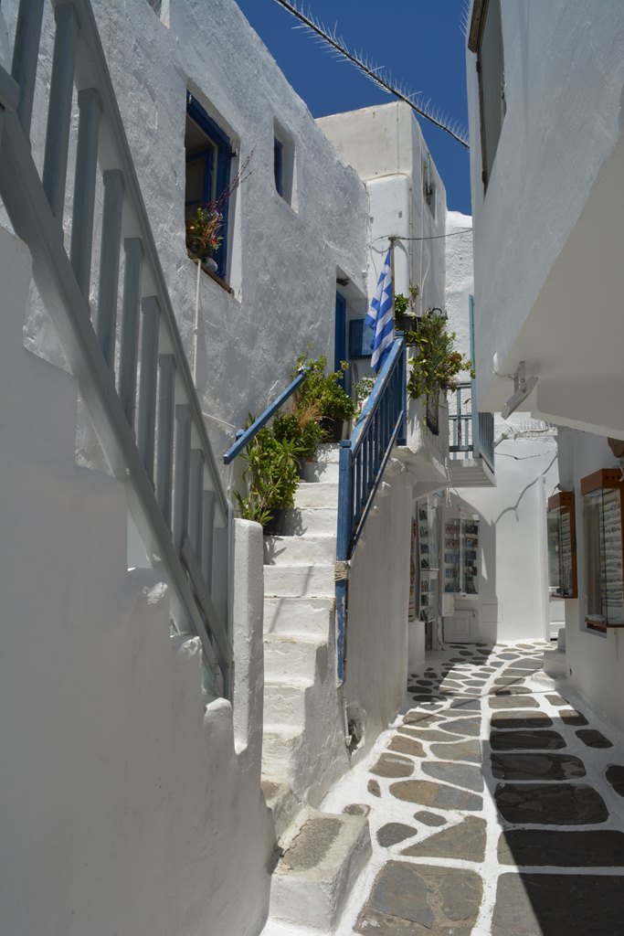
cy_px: 468
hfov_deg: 47.9
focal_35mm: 27
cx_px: 312
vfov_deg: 67.4
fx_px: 702
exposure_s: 1/250
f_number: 16
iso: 200
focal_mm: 18
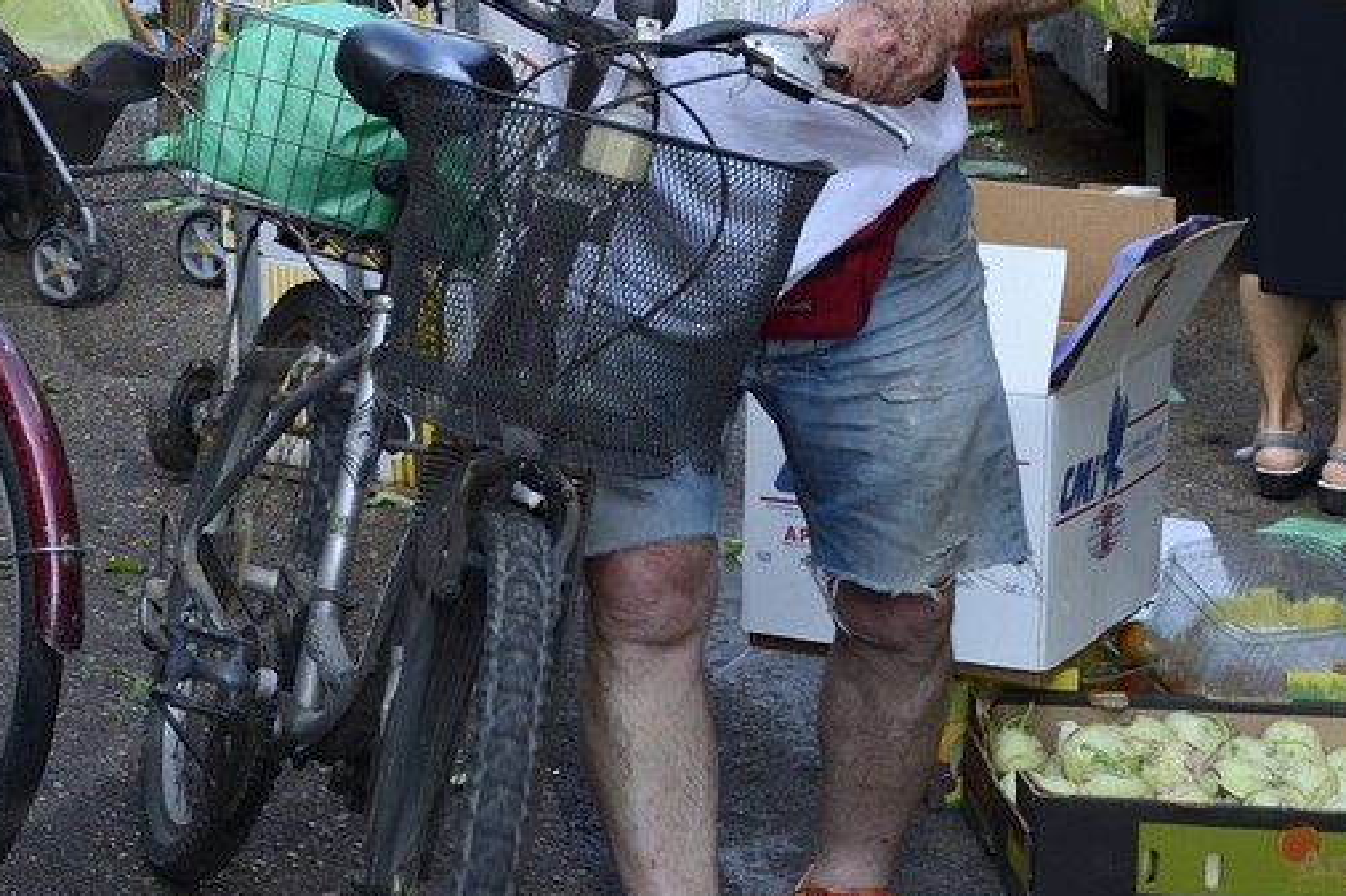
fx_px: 3663
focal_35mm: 98
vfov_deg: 13.7
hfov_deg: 19.1
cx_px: -444
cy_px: -51
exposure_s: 1/200
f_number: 6.3
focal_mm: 31
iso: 400
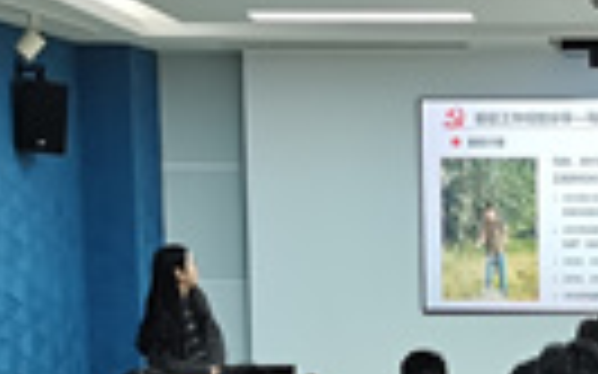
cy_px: 545
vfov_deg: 10.2
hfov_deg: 16.4
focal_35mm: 124
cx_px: 652
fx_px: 2020
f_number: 1.8
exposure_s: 1/50
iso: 320
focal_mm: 5.58
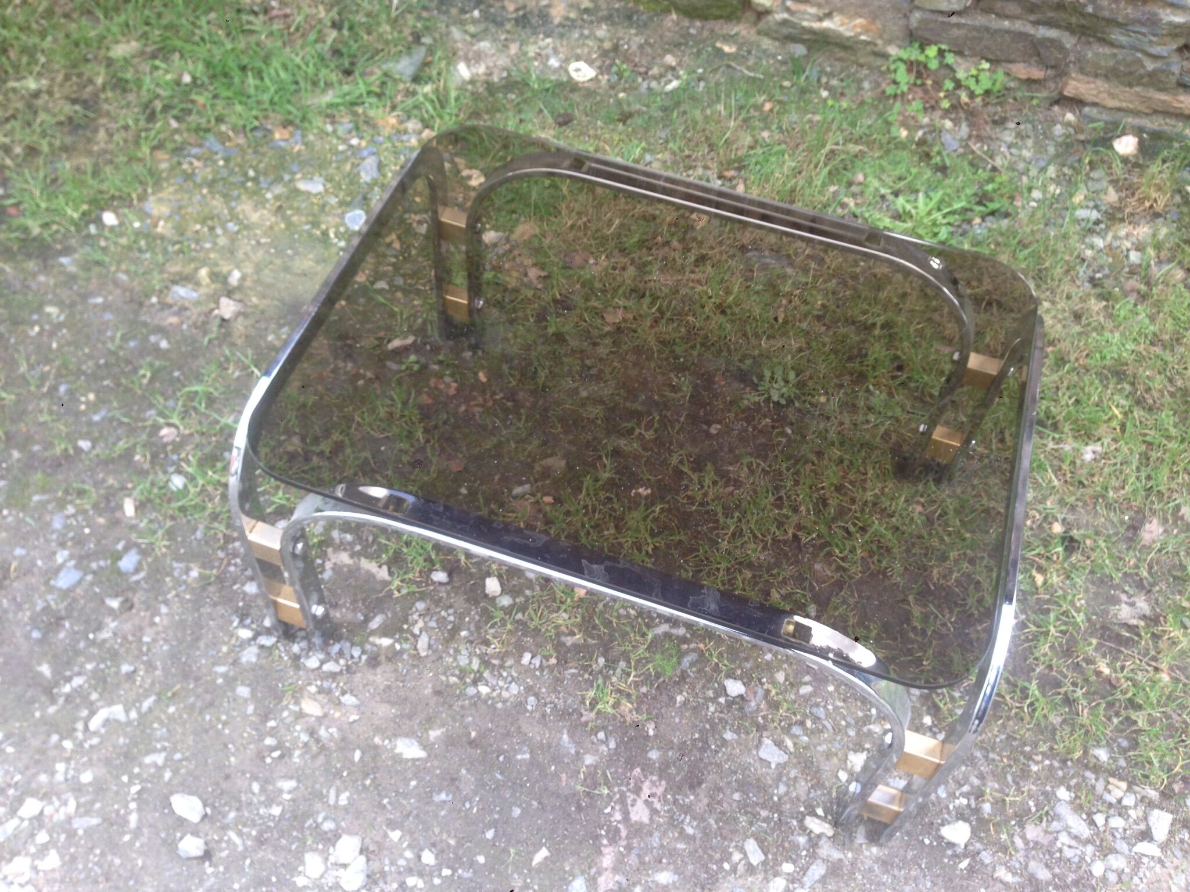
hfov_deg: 55.4
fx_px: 1134
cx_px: 595
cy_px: 446
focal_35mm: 33
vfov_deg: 42.9
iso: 80
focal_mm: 4.12
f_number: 2.4
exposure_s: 1/120
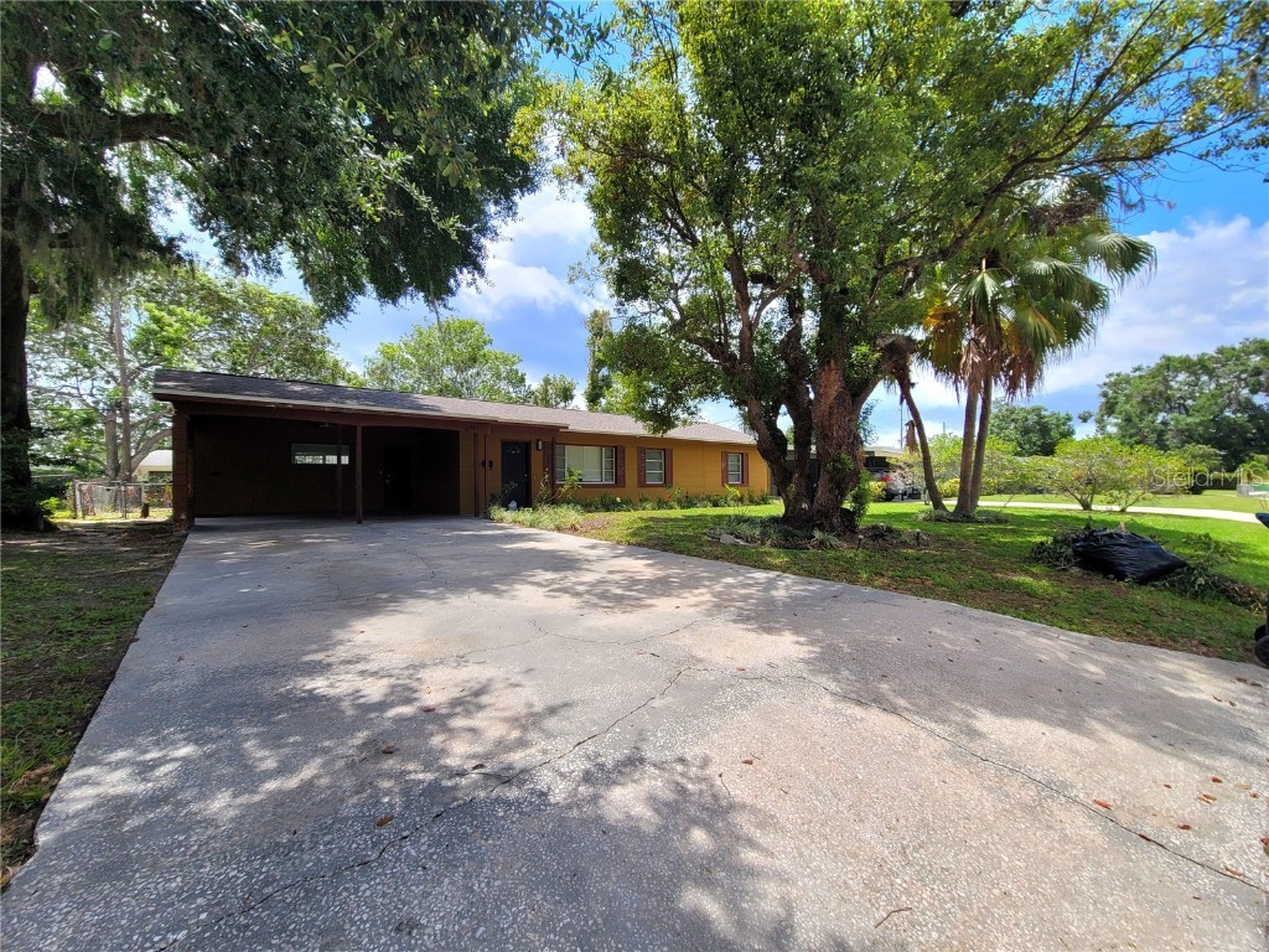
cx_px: 634
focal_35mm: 13
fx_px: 477
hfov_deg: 106.2
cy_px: 476
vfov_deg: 89.9
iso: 64
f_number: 2.2
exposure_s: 1/1667
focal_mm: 2.2
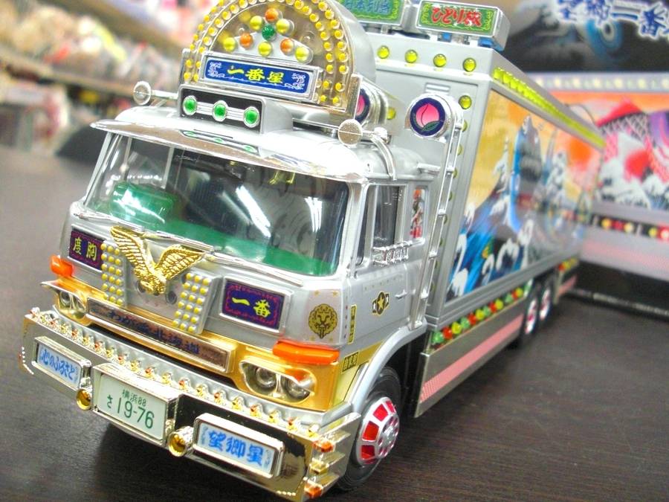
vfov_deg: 39.7
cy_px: 251
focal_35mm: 36
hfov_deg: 51.4
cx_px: 334
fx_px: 696
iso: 400
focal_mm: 6.3
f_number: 2.8
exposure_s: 1/80
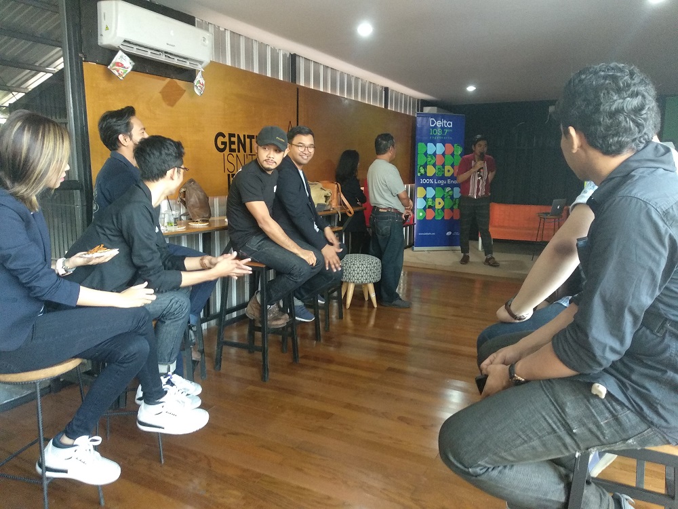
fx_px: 509
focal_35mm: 26
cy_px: 254
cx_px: 339
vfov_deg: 53.1
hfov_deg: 67.3
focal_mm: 3.81
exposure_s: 1/24
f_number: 2.2
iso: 800
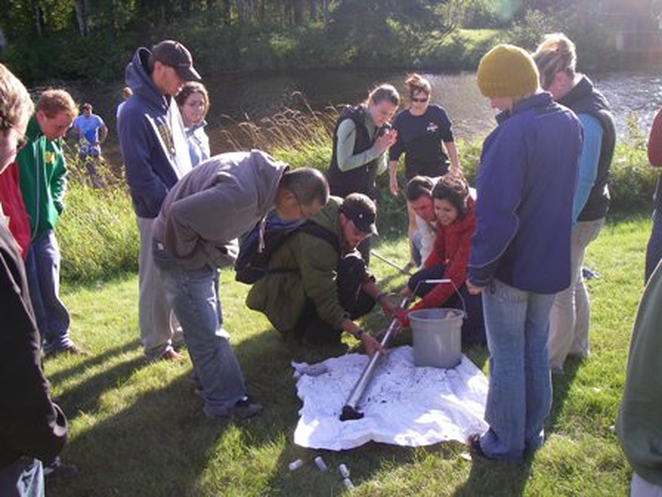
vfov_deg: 37.7
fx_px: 727
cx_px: 331
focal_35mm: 38
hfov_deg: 49.0
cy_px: 248
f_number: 3.3
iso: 64
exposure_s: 1/160
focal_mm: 6.3
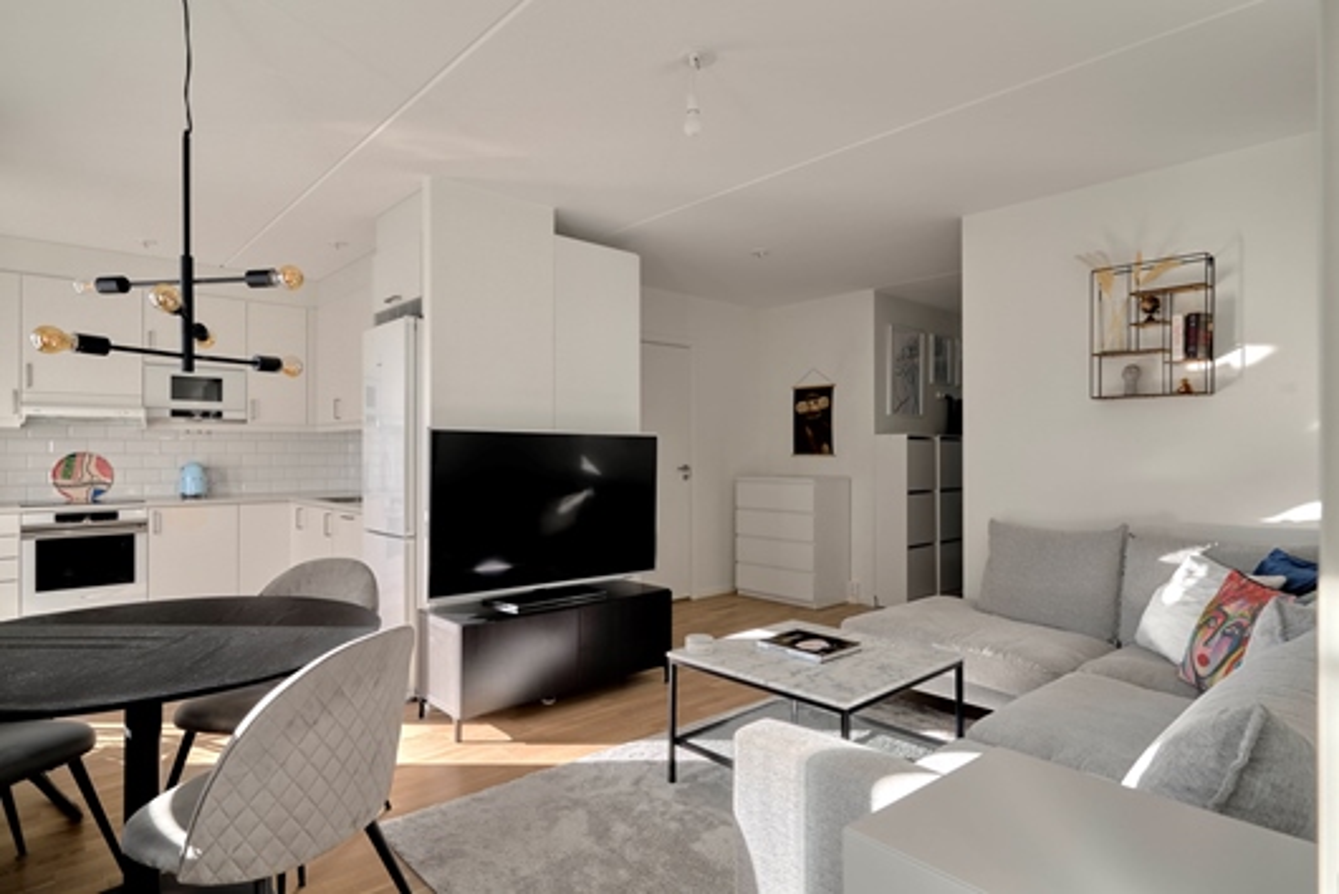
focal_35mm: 20
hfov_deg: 85.4
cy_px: 447
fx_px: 726
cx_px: 670
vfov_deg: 63.3
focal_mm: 19.5
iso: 500
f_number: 8
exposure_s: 1/30
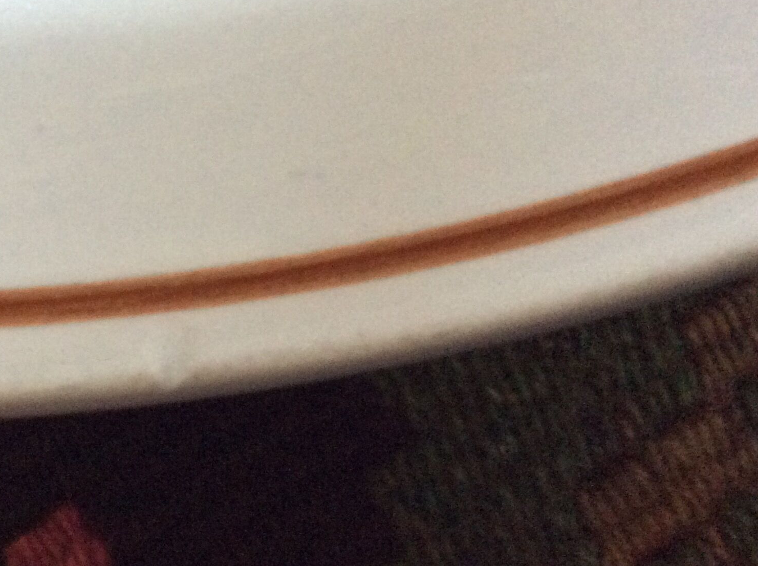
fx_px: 1224
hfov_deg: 33.8
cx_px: 210
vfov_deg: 25.9
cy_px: 358
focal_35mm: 56
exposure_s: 1/20
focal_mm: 3.3
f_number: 2.4
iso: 320
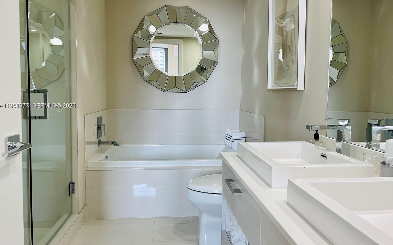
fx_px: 300
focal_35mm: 28
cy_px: 106
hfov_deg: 66.5
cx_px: 198
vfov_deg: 44.4
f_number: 1.6
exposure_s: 1/120
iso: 80
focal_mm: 5.1
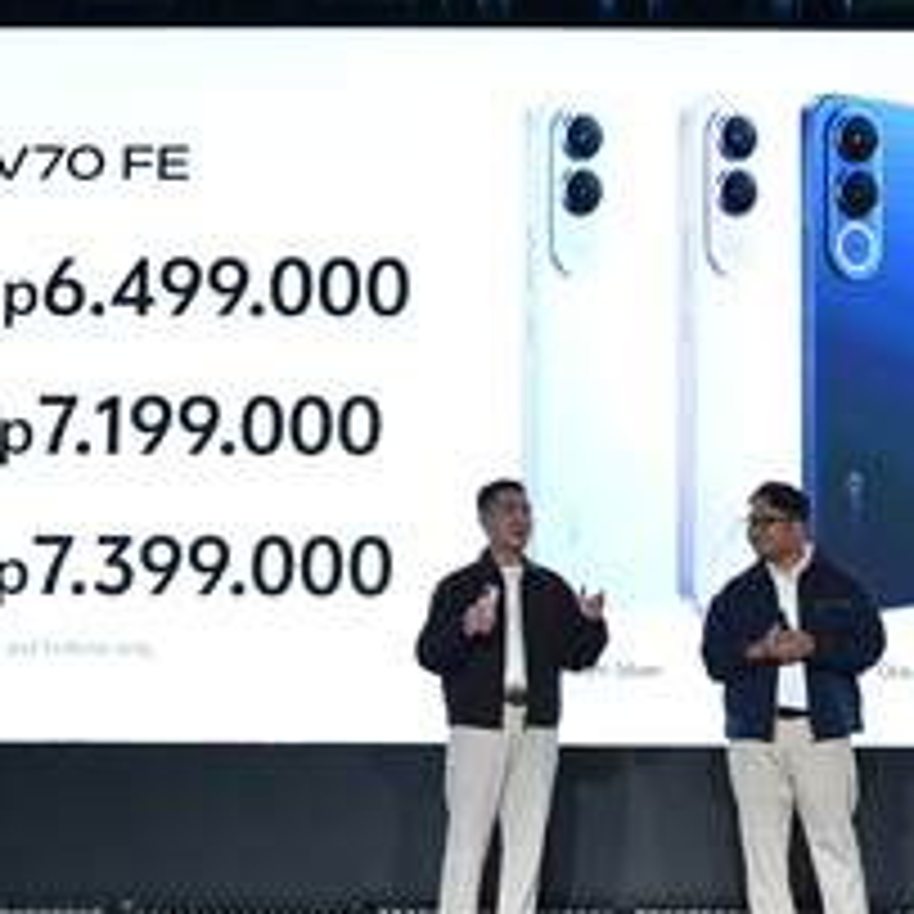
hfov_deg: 21.4
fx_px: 2404
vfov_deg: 21.5
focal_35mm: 80
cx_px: 626
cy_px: 493
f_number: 4
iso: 1600
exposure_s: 1/100
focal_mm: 27.5
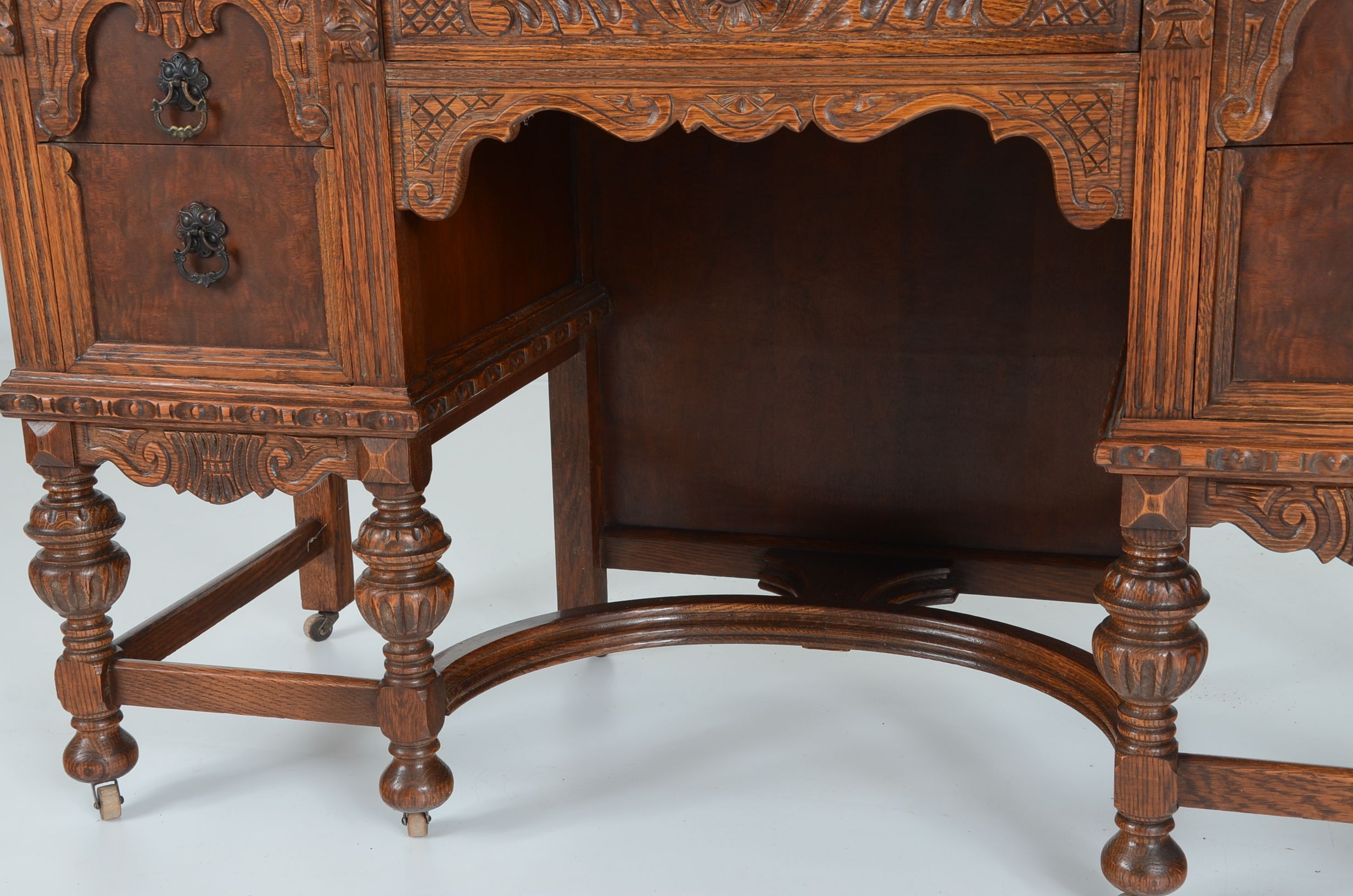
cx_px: 676
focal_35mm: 51
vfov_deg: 26.4
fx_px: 1913
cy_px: 448
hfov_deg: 39.0
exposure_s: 1/100
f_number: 8
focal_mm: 34
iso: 200
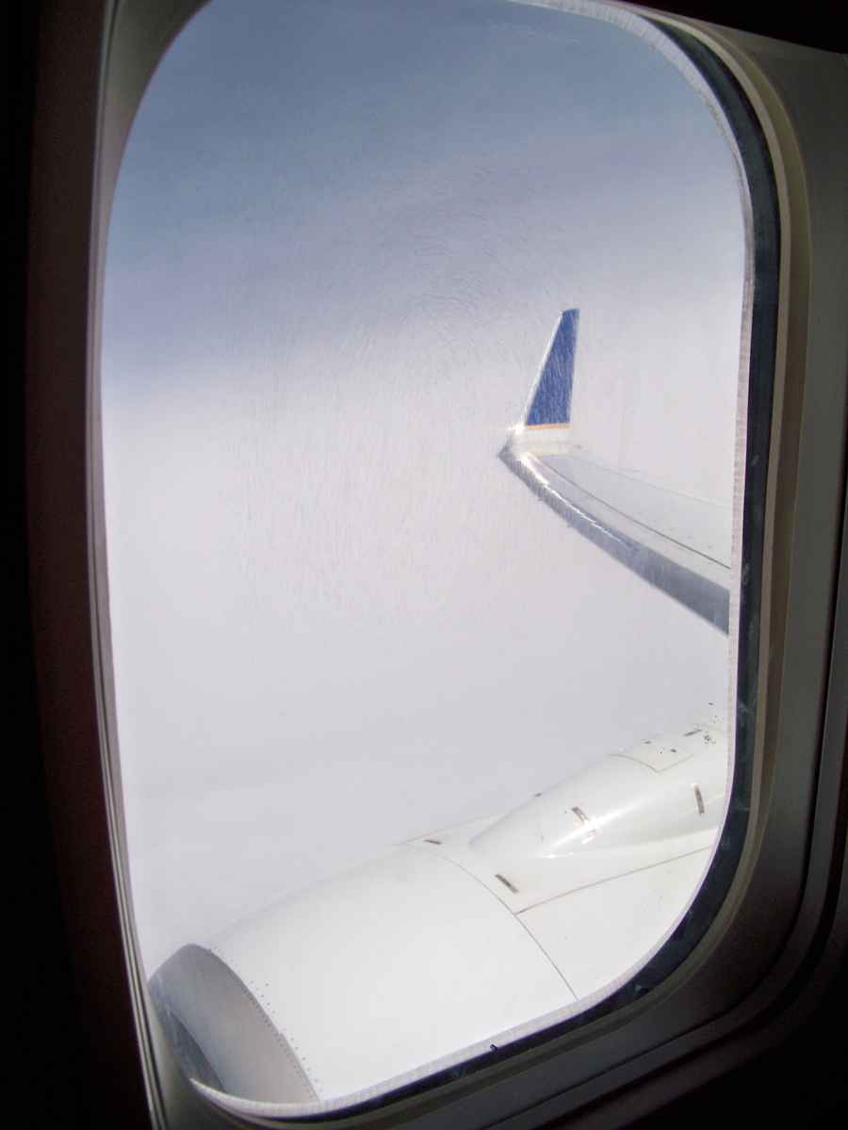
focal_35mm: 33
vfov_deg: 55.4
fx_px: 1078
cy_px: 565
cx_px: 424
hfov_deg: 42.9
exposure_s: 1/1000
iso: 64
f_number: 4
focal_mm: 5.85
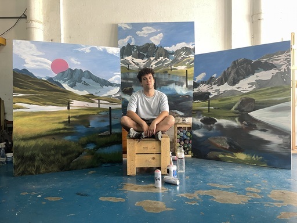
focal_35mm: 26
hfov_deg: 67.3
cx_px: 148
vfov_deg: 53.1
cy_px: 112
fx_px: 223
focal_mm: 5.1
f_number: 1.6
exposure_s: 1/50
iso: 200
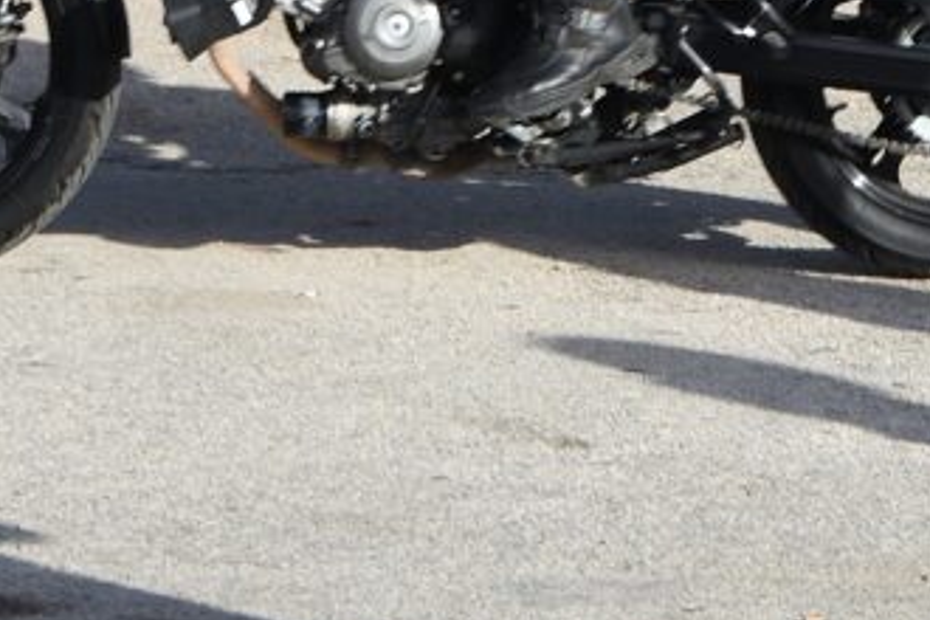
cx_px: 606
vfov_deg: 4.5
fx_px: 7745
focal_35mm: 300
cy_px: -380
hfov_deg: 6.9
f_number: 7.1
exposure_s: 1/200
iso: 100
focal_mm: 55
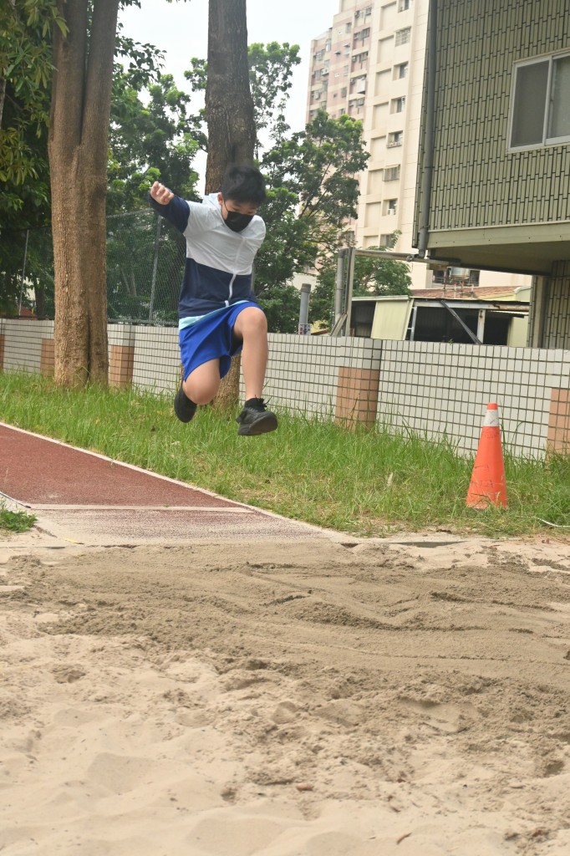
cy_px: 428
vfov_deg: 36.9
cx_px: 285
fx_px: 1283
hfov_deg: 25.0
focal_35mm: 54
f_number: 5.3
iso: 1400
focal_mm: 36
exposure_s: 1/2500
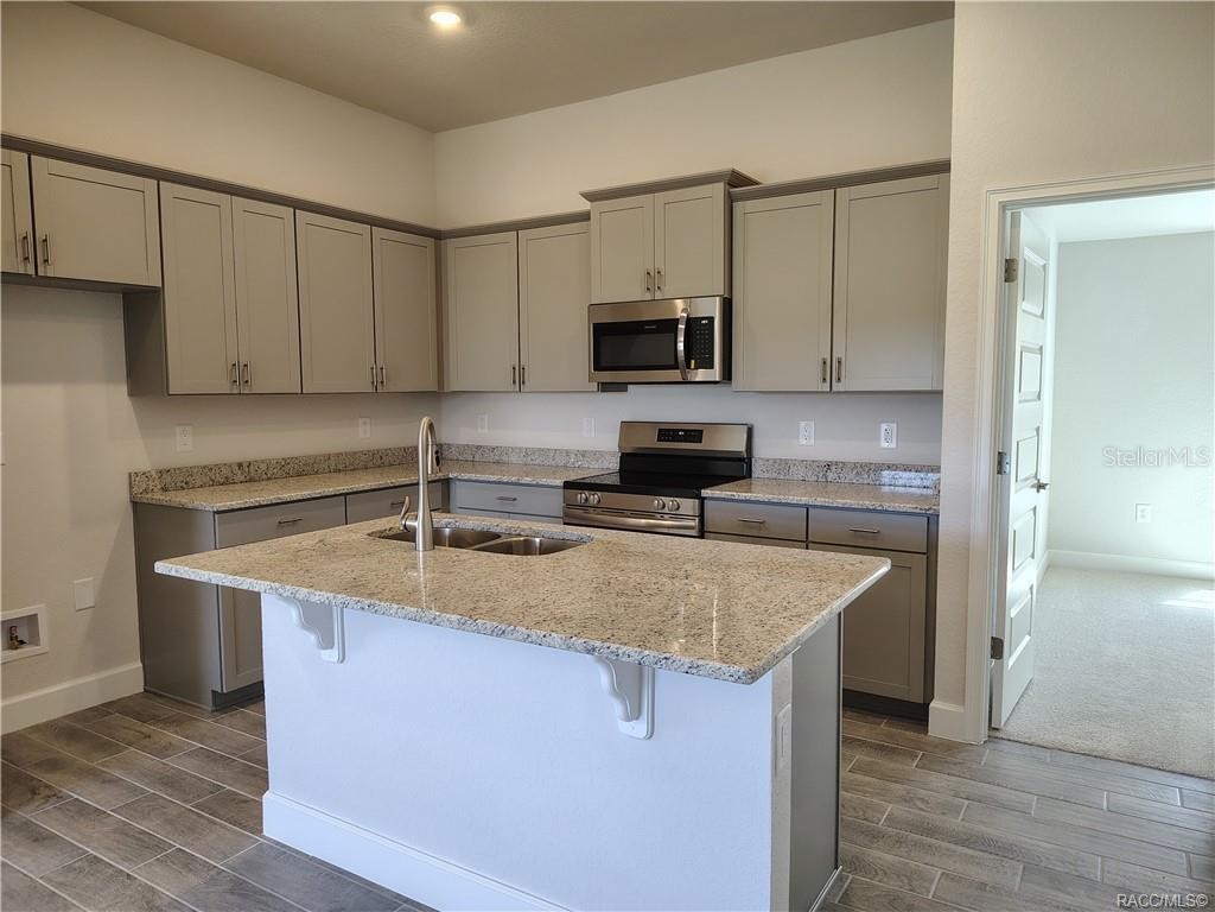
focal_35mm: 24
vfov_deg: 56.8
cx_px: 608
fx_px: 842
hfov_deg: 71.6
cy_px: 456
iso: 560
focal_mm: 5.56
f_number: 1.8
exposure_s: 1/120
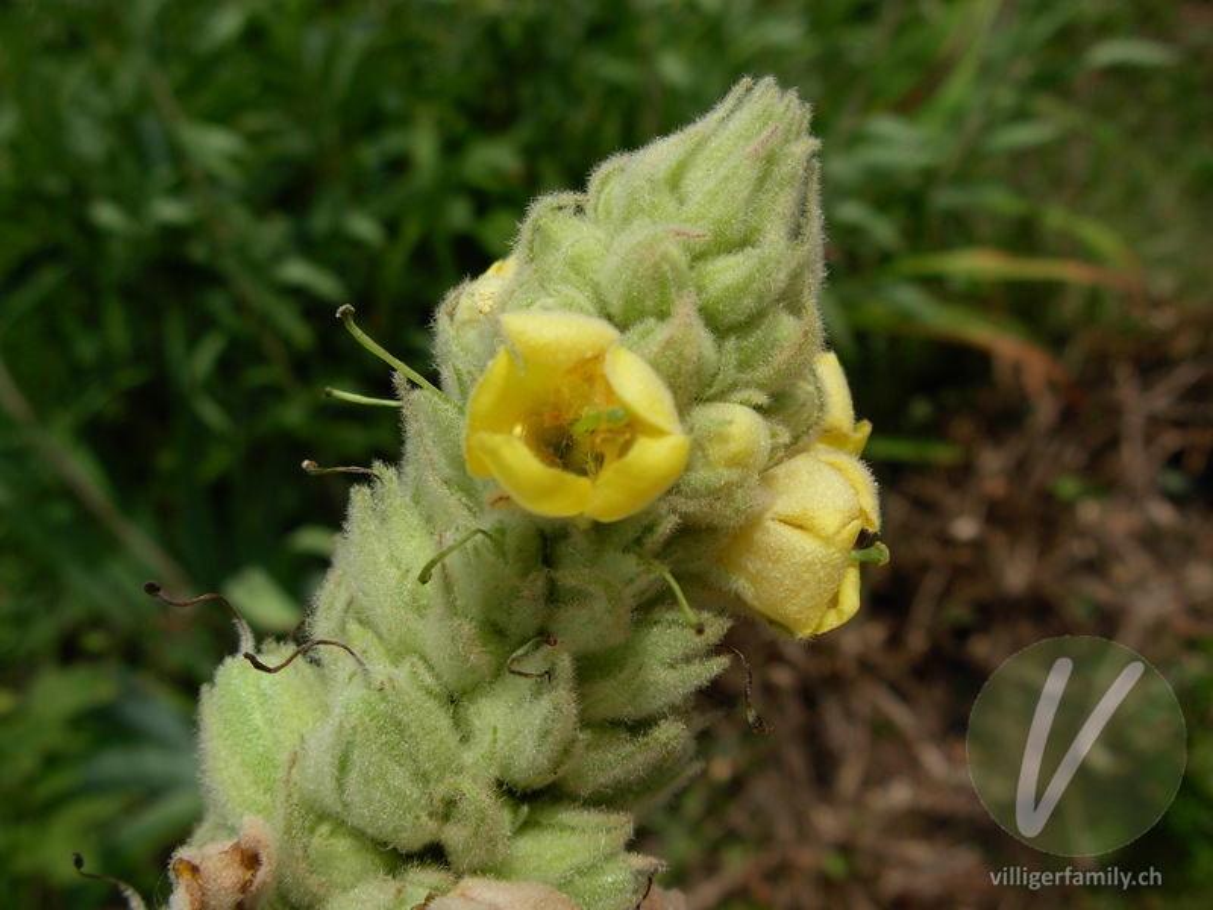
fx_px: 1332
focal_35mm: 38
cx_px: 606
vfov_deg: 37.7
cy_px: 455
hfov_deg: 49.0
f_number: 4.9
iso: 79
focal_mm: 6.3
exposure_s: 1/575
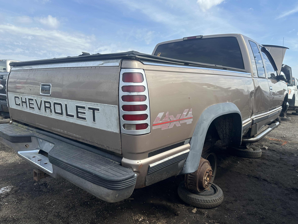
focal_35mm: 25
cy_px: 108
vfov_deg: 54.9
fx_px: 215
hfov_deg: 69.4
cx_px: 152
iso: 80
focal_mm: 6.86
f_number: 1.78
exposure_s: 1/3058
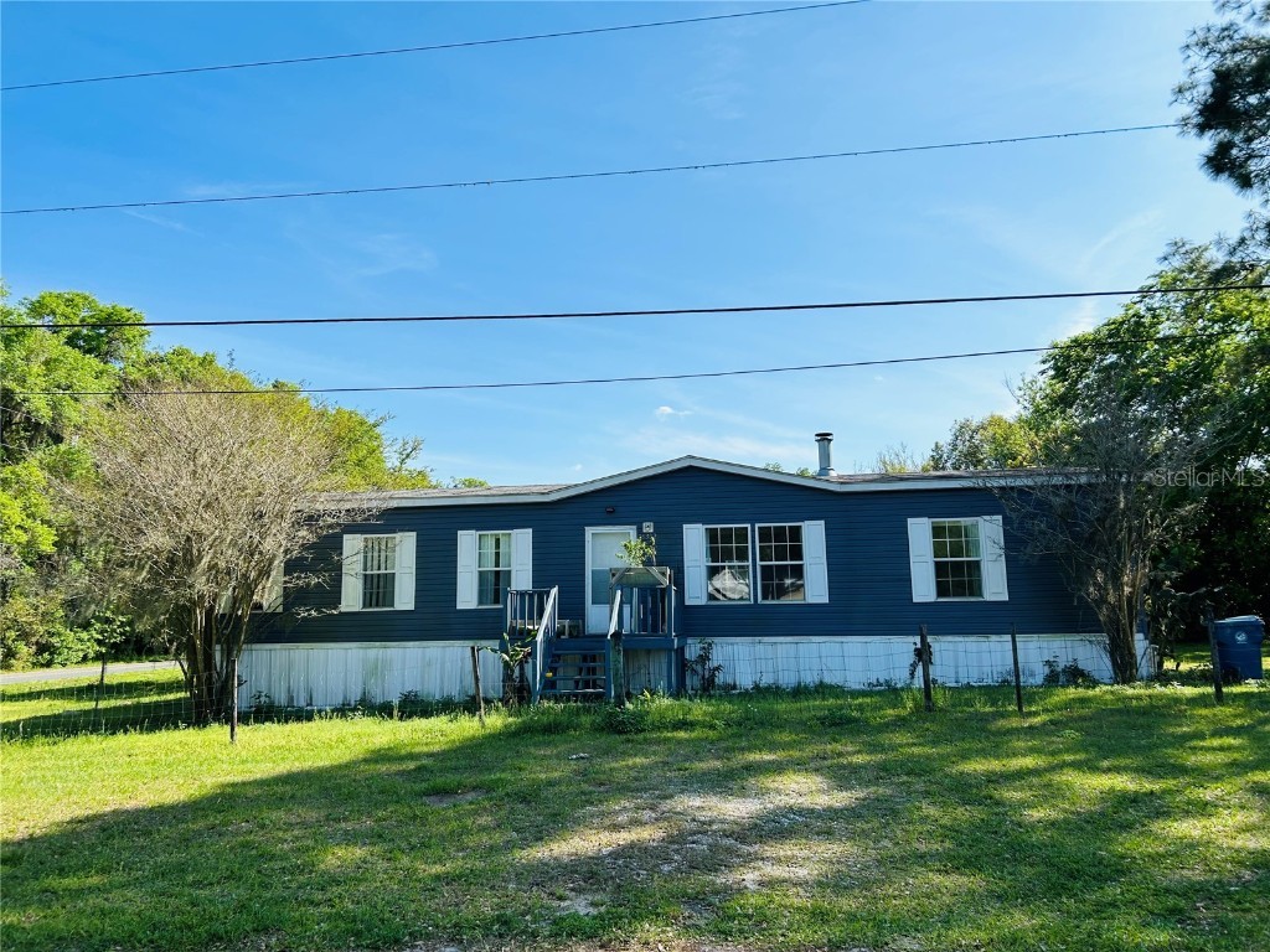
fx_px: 954
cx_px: 635
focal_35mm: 26
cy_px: 476
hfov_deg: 67.3
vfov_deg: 53.1
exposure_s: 1/4274
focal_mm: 5.7
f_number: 1.5
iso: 50
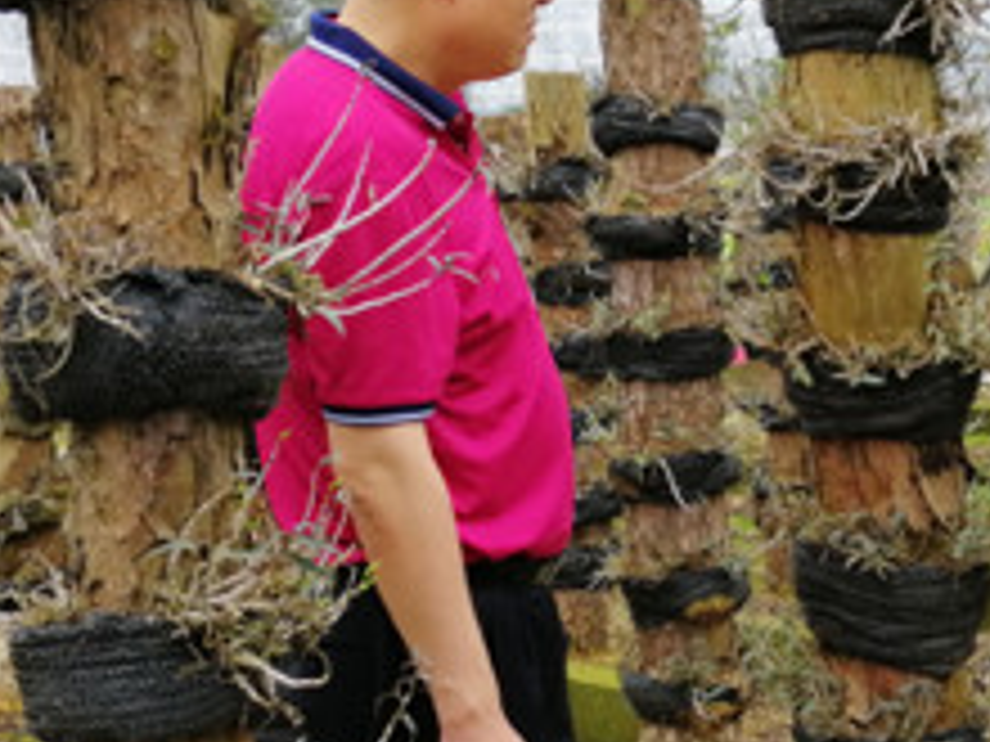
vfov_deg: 22.6
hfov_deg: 29.8
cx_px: 540
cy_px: 396
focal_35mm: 65
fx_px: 1859
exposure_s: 1/111
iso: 50
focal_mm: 3.81
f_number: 2.2
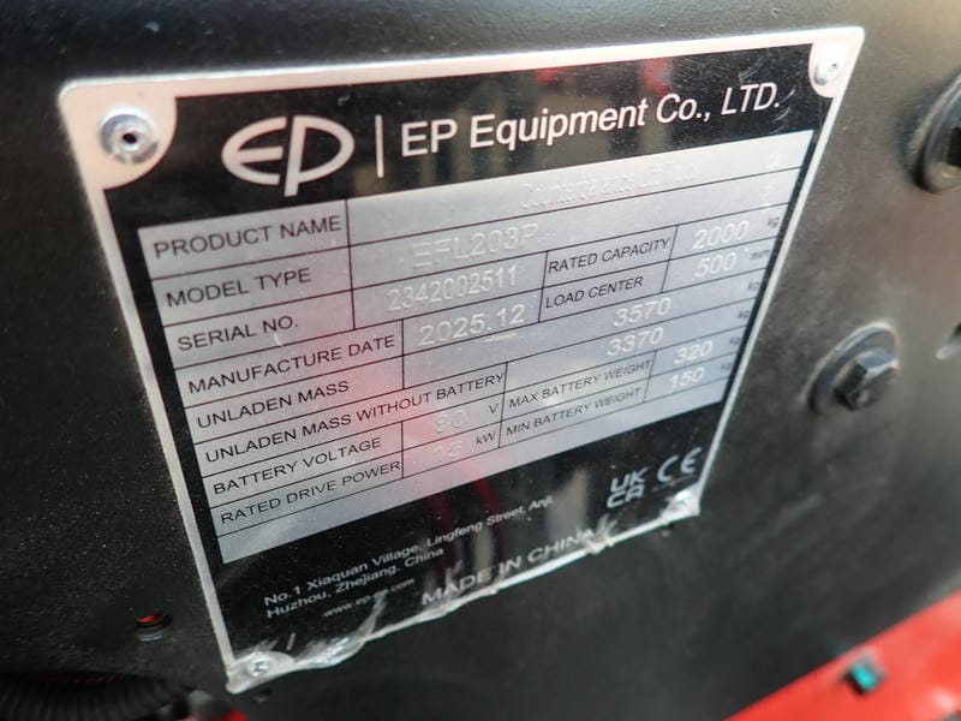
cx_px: 480
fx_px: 694
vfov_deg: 54.9
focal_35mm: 25
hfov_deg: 69.4
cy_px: 360
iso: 125
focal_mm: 4.5
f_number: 2
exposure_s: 1/60
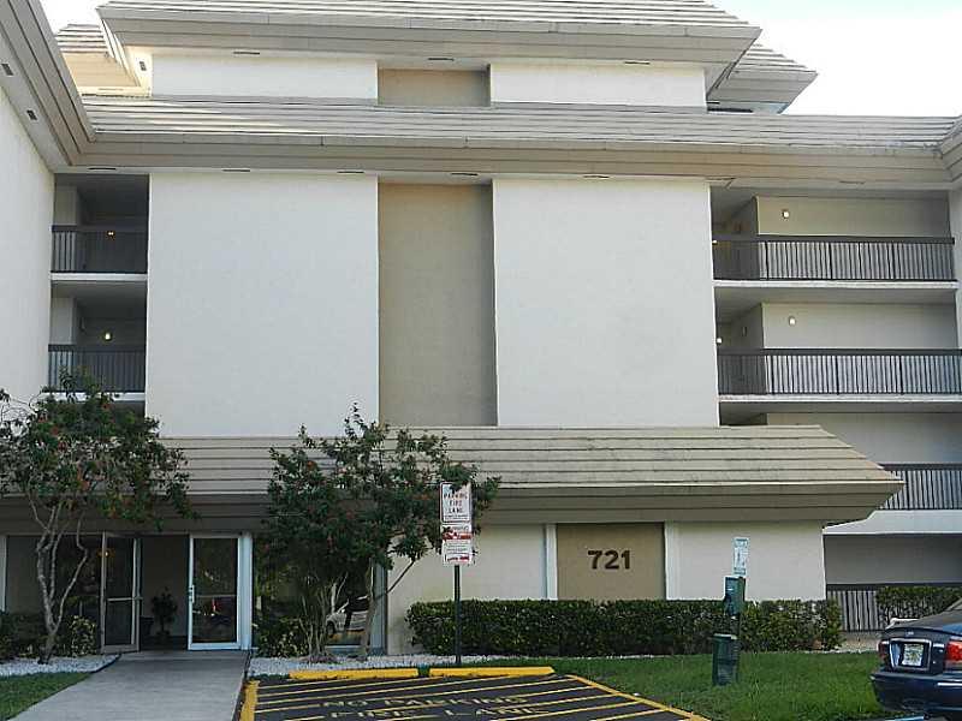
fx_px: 1473
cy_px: 360
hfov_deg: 36.2
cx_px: 481
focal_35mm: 53
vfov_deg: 27.5
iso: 160
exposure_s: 1/200
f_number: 4.4
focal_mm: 9.4
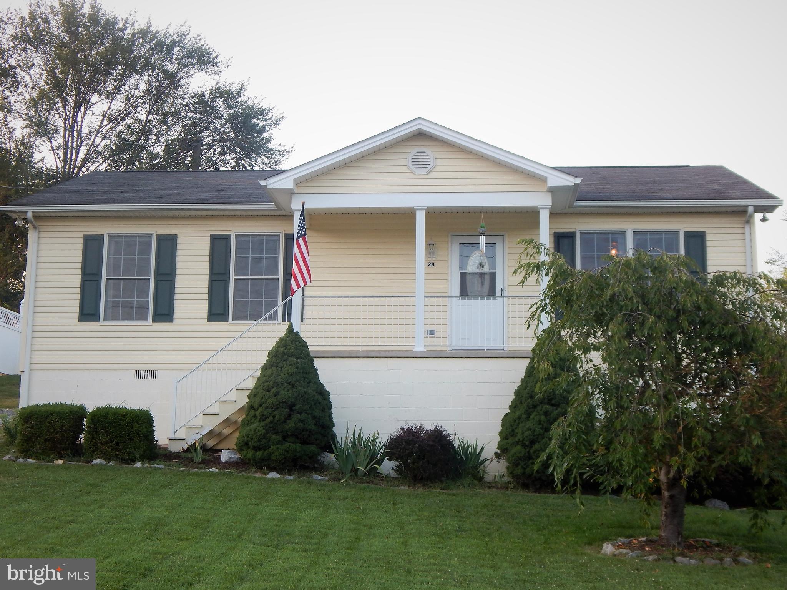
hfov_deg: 39.7
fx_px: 1091
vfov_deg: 30.3
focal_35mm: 48
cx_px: 394
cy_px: 295
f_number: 3.7
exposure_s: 1/160
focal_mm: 8.6
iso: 125
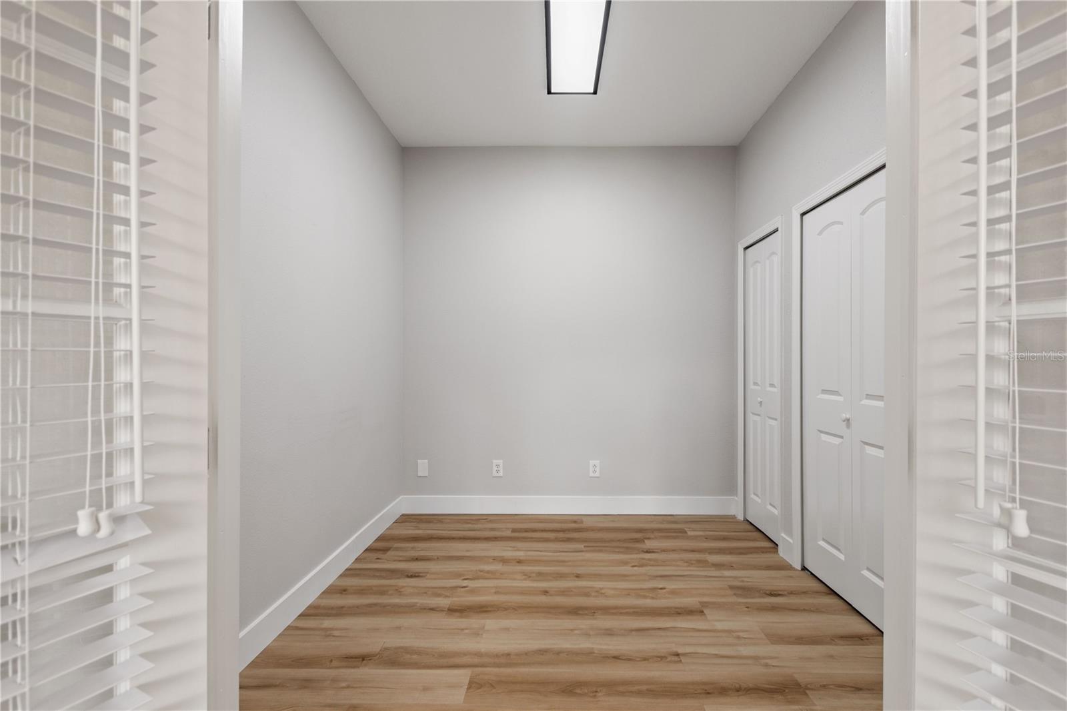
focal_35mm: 15
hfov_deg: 100.4
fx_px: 444
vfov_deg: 77.3
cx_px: 534
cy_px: 356
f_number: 4.5
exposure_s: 1/15
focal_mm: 10
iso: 400
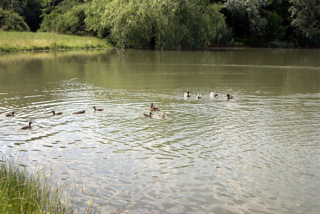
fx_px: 454
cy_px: 107
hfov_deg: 38.8
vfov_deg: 26.6
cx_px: 160
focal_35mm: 51
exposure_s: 1/200
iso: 100
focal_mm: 34
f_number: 7.1
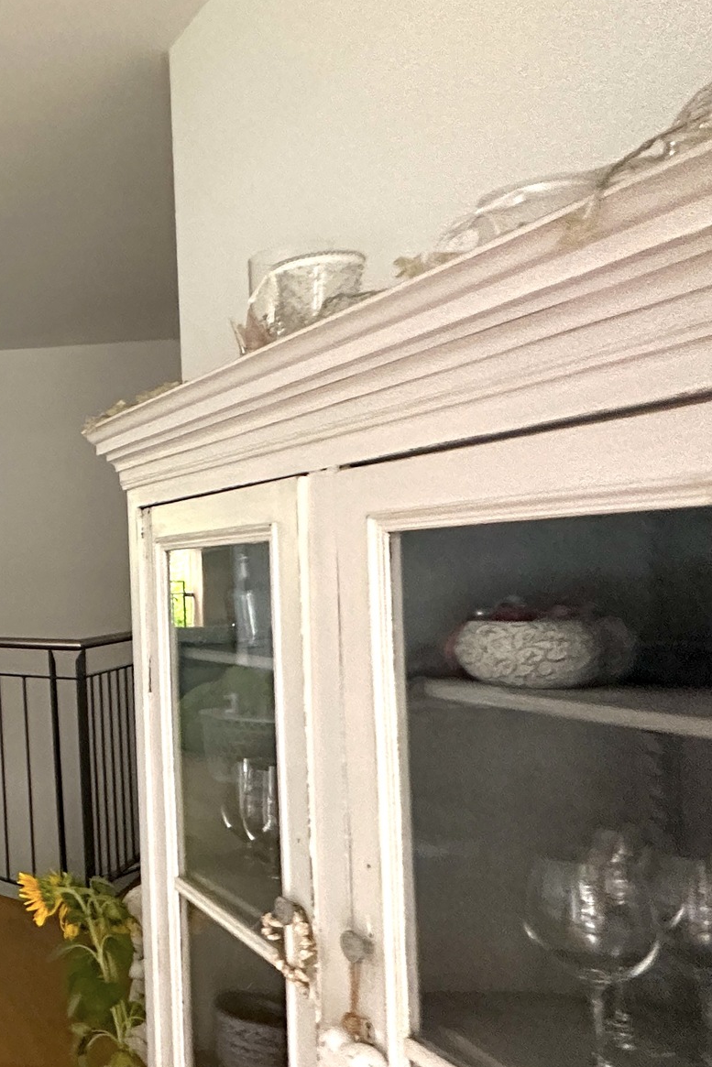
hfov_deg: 26.6
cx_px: -402
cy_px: 567
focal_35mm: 32
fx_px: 949
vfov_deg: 58.7
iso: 640
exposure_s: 1/60
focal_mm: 2.22
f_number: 2.2
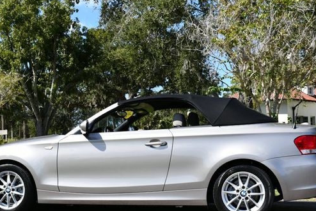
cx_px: 151
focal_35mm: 57
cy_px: 104
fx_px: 501
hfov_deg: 35.0
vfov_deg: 23.8
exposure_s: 1/250
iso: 100
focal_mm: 22
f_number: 8
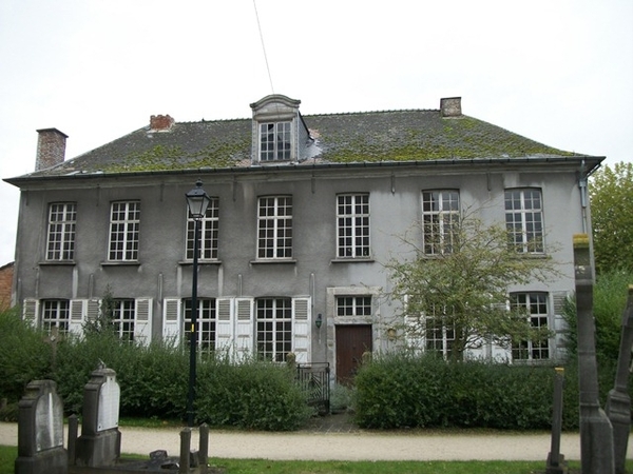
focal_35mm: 32
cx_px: 316
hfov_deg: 56.8
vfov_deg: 44.2
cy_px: 237
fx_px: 585
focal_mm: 5.7
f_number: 2.9
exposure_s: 1/200
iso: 80
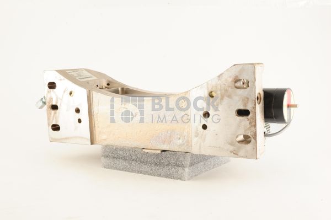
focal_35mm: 50
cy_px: 110
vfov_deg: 26.9
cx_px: 166
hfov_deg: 39.6
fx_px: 459
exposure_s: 1/125
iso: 1600
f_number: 13
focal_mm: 50
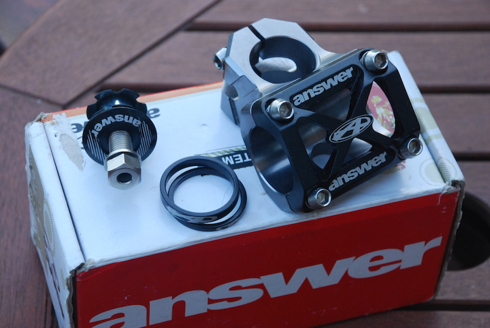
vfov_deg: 10.2
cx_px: 245
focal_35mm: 135
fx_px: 1840
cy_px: 164
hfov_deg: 15.2
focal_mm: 90
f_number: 8
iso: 800
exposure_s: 1/60
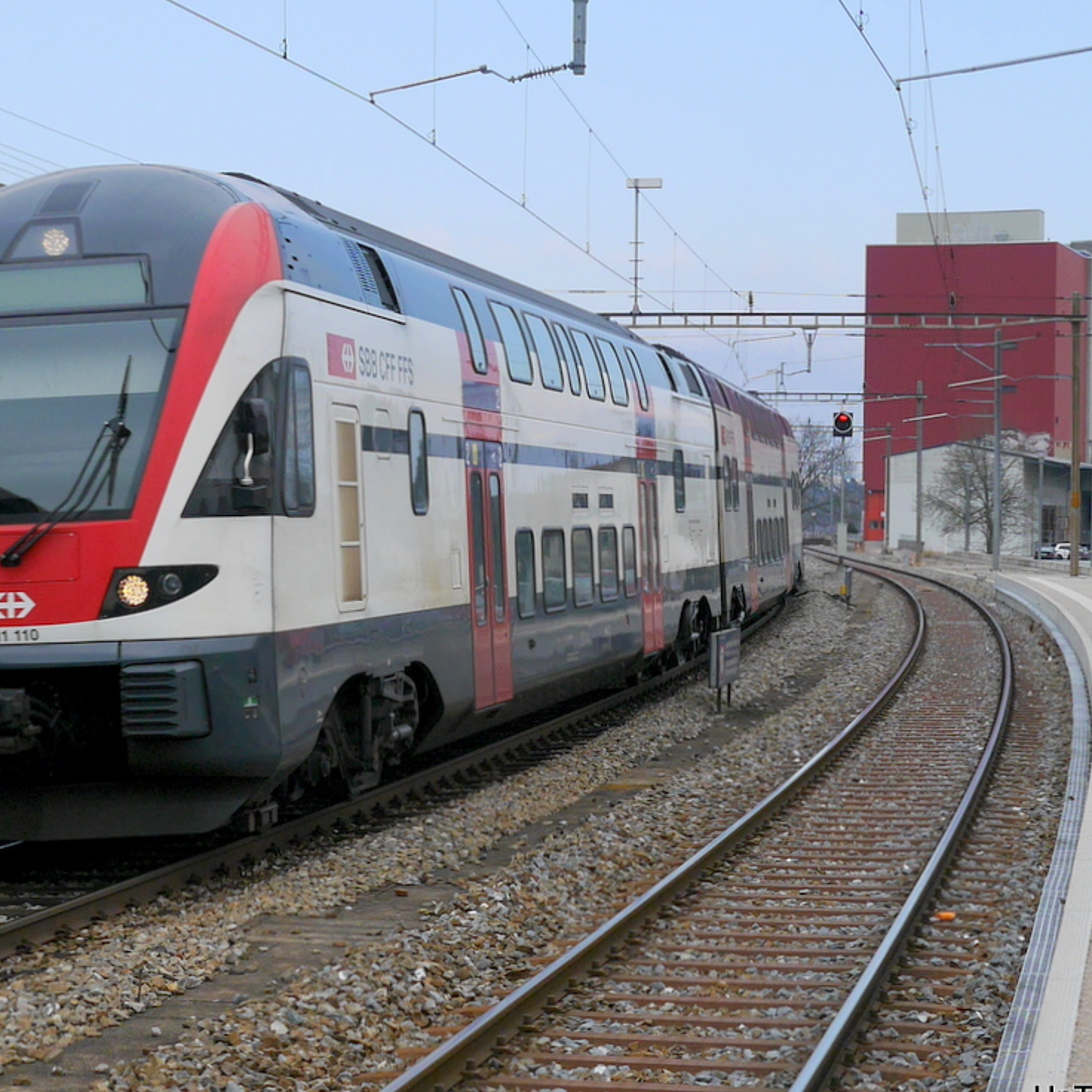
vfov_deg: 34.6
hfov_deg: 33.8
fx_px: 1749
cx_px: 245
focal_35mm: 49
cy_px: 486
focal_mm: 17
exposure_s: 1/320
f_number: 7.1
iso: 160
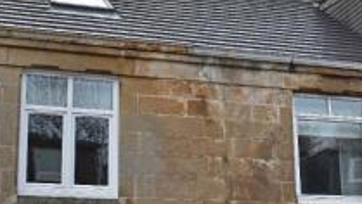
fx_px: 893
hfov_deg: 22.7
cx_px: 277
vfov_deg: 13.0
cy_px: 86
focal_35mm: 93
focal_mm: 26
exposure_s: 1/400
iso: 400
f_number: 4.5
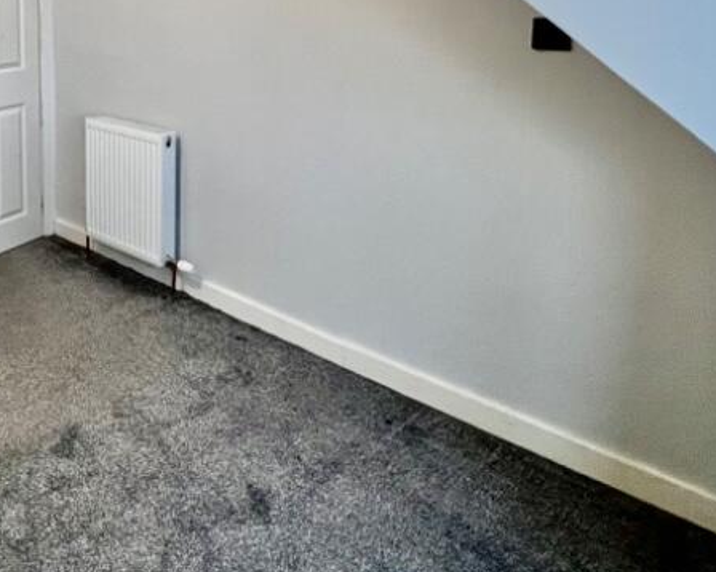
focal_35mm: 29
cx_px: 85
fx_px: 614
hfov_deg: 53.6
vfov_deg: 45.7
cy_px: 67
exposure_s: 1/50
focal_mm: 1.57
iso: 250
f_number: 1.8
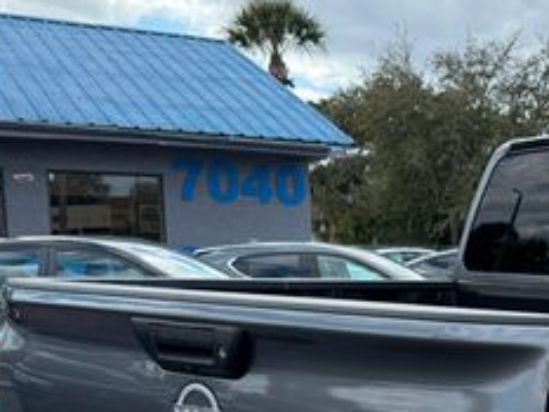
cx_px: 540
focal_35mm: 66
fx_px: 1047
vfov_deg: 21.3
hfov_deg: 27.8
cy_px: 433
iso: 100
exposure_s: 1/3145
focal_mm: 6.76
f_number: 1.78
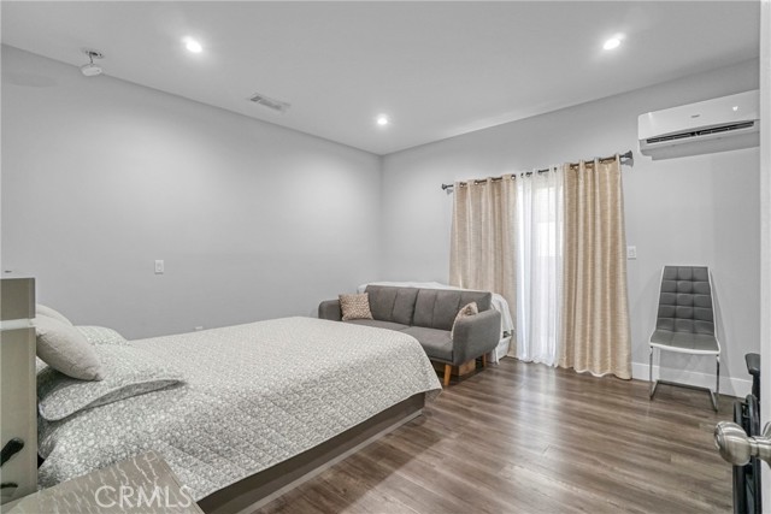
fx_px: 321
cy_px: 257
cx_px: 386
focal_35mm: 15
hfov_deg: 100.4
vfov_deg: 77.4
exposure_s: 1/50
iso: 3200
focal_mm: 10
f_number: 4
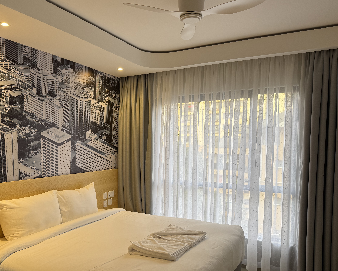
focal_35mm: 30
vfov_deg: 48.3
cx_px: 127
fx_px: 300
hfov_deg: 58.0
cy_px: 156
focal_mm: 6.76
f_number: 1.78
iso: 80
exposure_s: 1/100
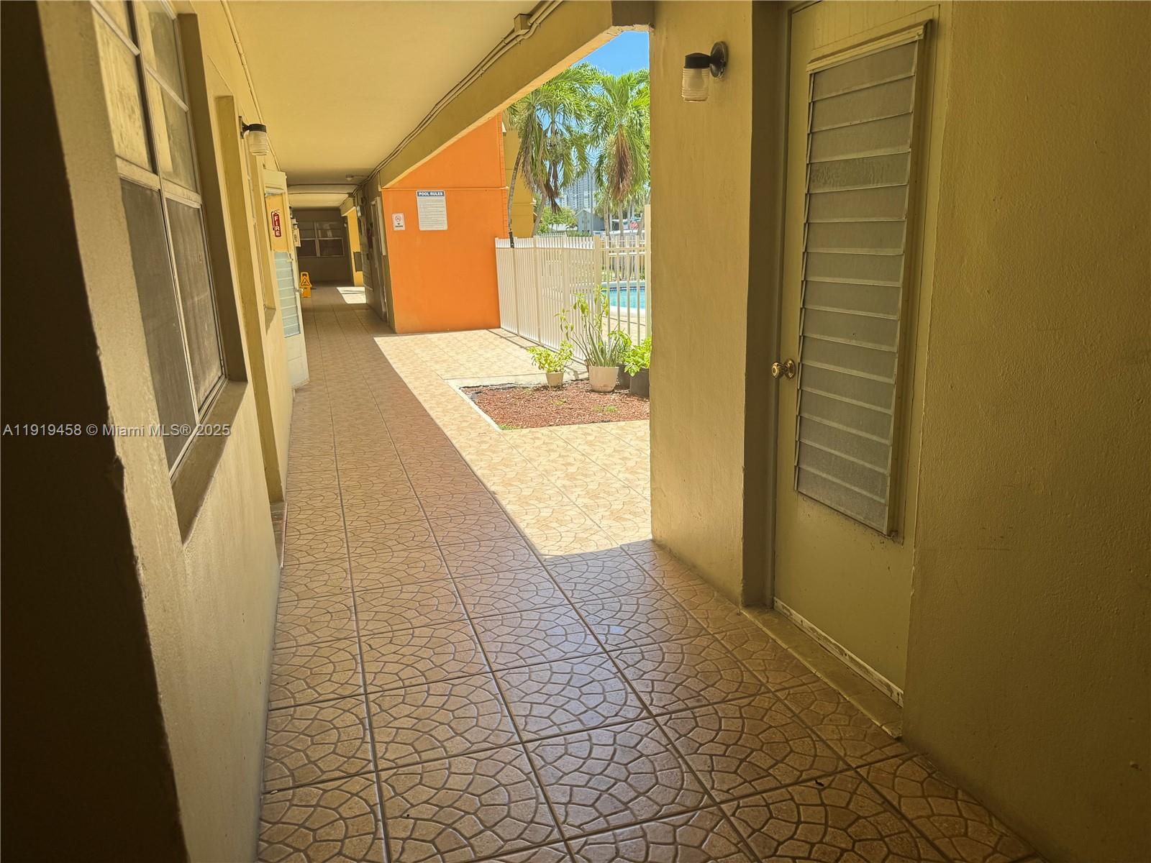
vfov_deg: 56.8
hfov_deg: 71.6
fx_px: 798
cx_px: 576
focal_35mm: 24
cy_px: 432
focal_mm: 6.76
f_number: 1.78
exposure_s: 1/1131
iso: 80
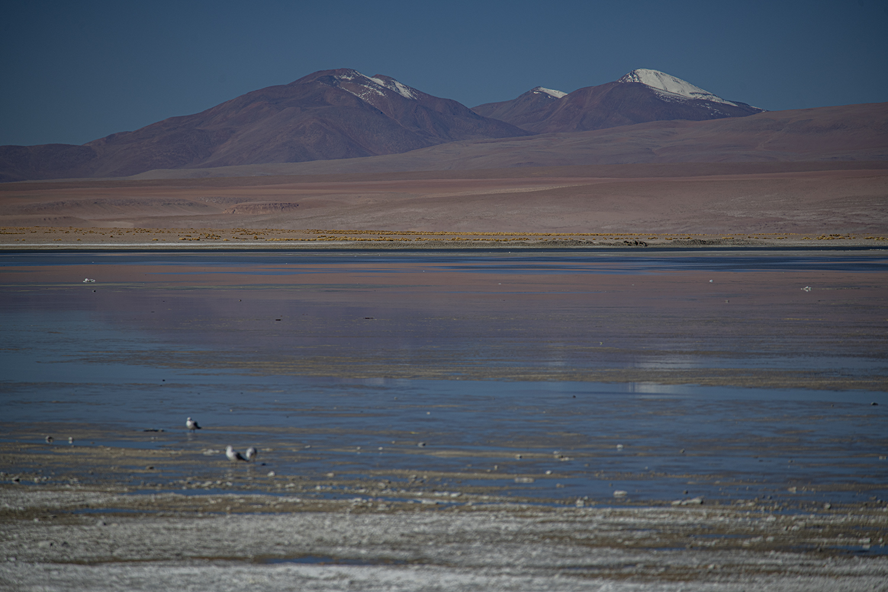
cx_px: 444
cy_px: 296
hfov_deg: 6.9
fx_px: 7399
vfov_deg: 4.6
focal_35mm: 300
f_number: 7.1
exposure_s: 1/320
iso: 100
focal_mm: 300
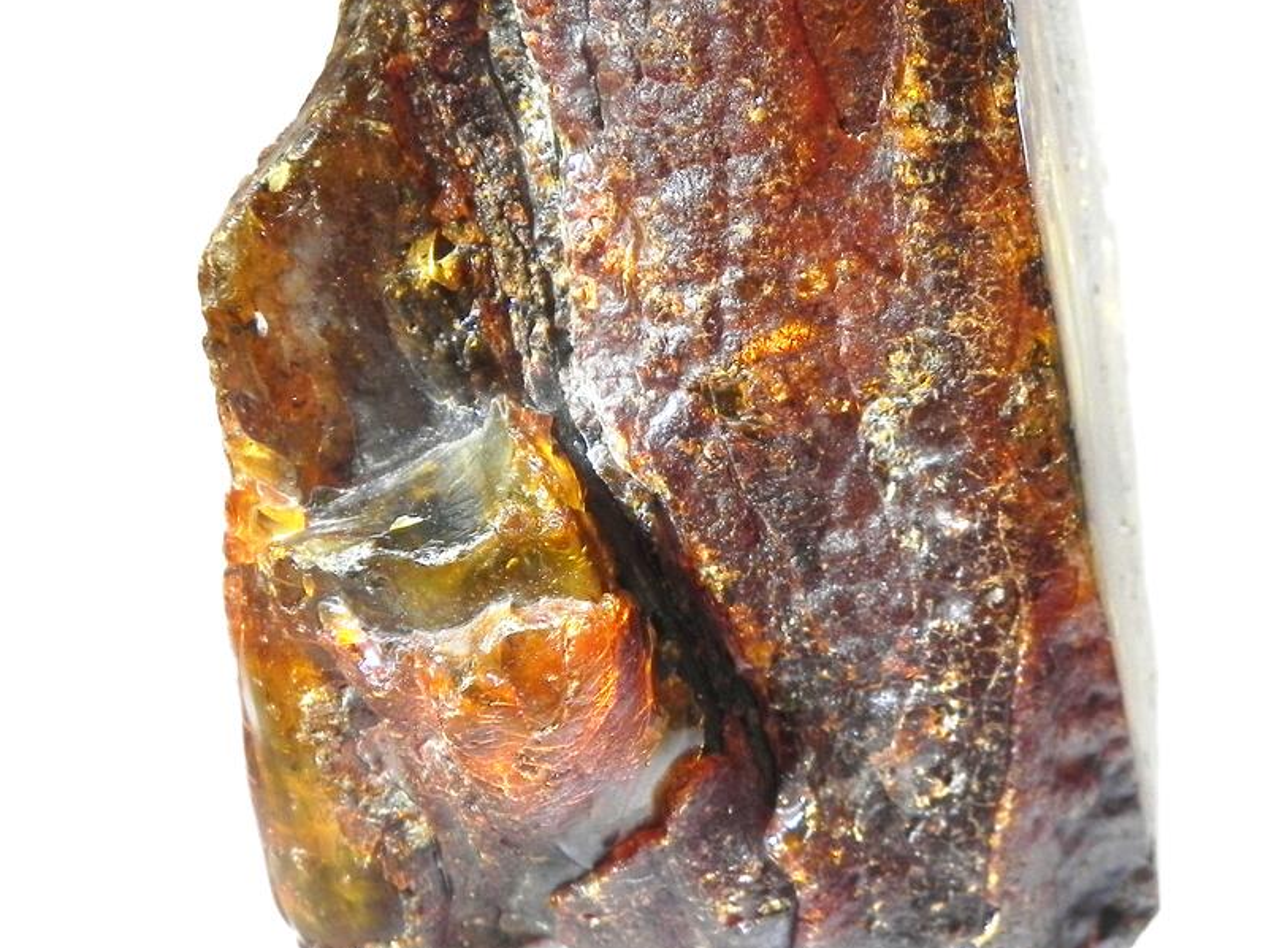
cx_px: 678
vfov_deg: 25.2
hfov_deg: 33.2
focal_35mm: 58
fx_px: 2117
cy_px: 460
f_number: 3.2
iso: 160
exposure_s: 1/87.5
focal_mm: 6.6
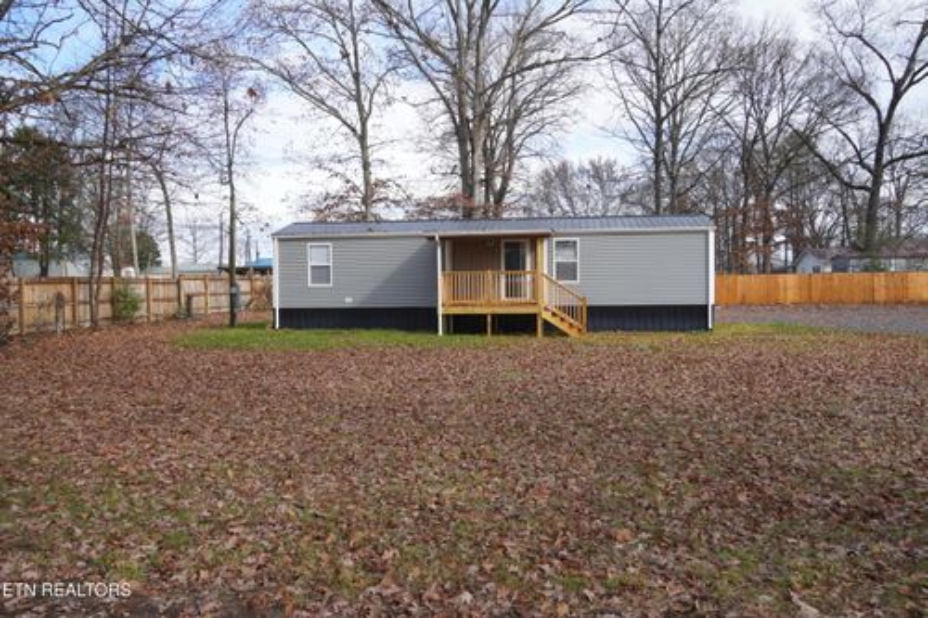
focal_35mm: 30
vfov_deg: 43.6
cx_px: 464
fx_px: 773
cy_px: 309
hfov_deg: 61.9
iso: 100
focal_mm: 20
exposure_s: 1/320
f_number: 4.5
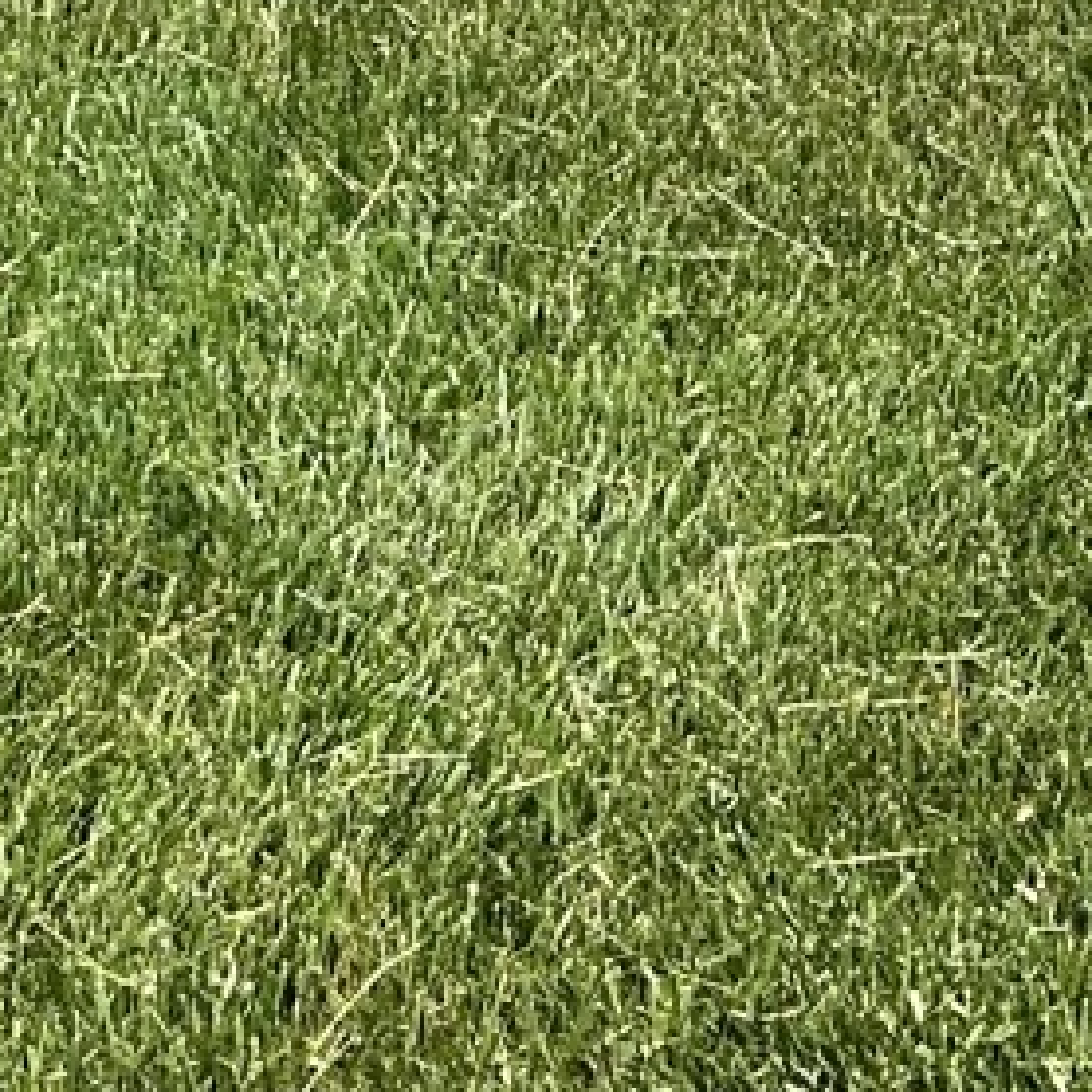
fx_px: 5568
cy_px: -1583
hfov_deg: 11.1
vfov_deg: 9.8
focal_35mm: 156
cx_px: 12
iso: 80
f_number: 1.78
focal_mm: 6.86
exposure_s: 1/3155
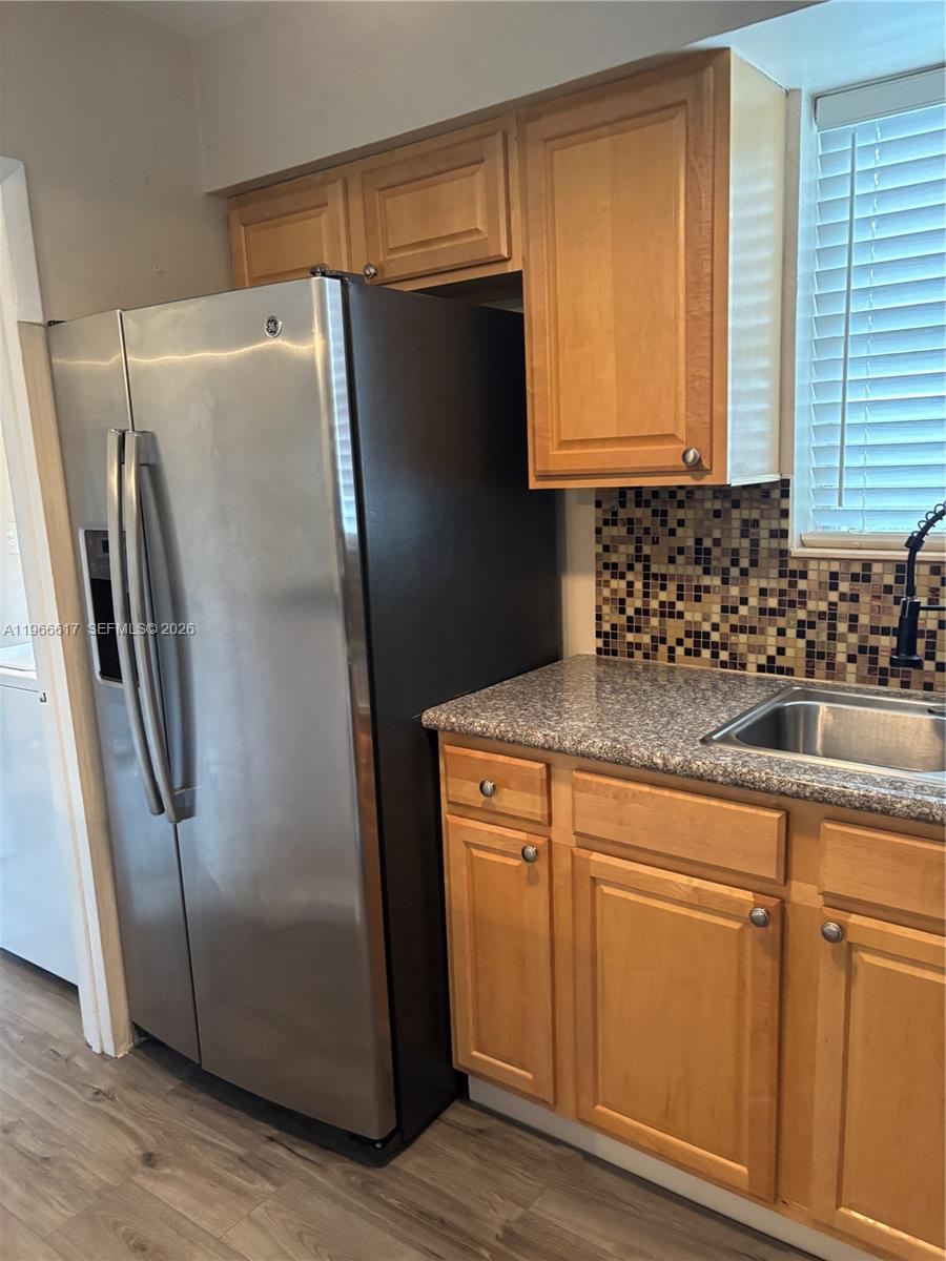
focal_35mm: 26
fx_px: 947
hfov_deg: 53.1
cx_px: 473
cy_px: 630
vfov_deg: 67.3
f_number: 1.6
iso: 500
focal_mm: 5.96
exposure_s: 1/60
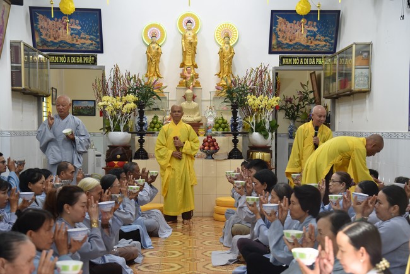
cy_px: 137
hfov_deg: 34.5
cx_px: 205
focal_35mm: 58
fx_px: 661
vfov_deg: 23.4
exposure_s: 1/125
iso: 900
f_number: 4
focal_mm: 58
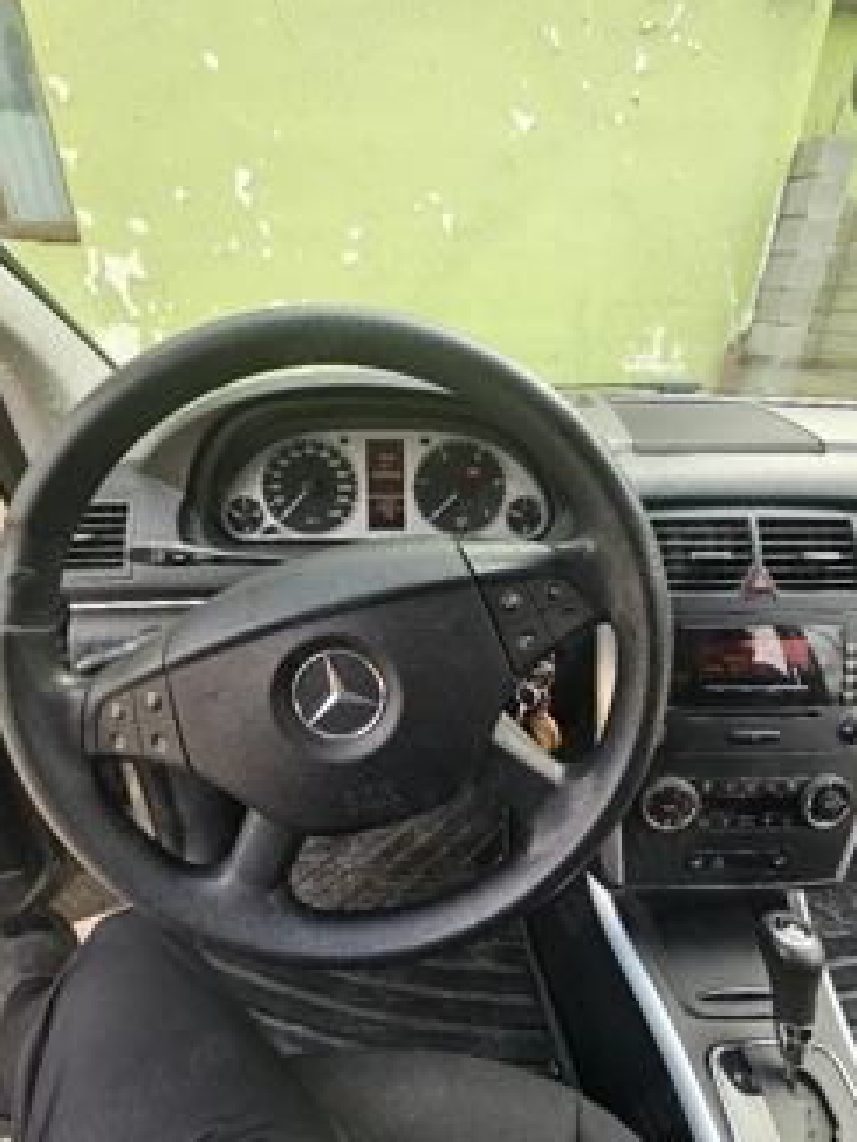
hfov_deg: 78.0
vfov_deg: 94.3
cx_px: 464
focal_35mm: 16
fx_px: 528
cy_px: 608
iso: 50
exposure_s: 1/105
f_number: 2.2
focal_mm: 2.2
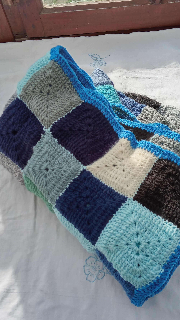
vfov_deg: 52.8
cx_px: 97
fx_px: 323
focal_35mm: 38
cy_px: 164
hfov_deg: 31.2
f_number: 1.8
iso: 115
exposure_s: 1/1996
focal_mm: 3.57
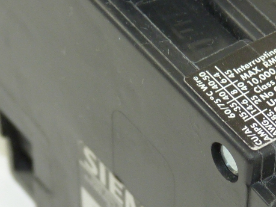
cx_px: 267
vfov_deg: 6.9
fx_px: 1722
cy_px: 148
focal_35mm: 216
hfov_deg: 9.1
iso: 100
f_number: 3.3
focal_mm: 11
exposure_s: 1/50
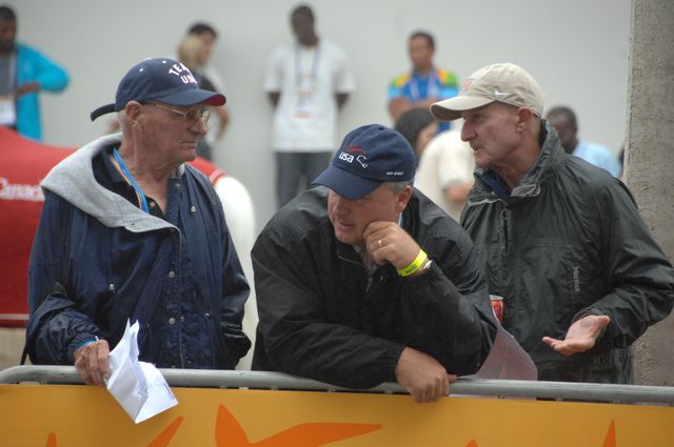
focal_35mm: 300
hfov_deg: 6.9
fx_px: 5609
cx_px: 337
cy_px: 224
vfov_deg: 4.6
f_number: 5.6
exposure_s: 1/320
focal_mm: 200
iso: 640
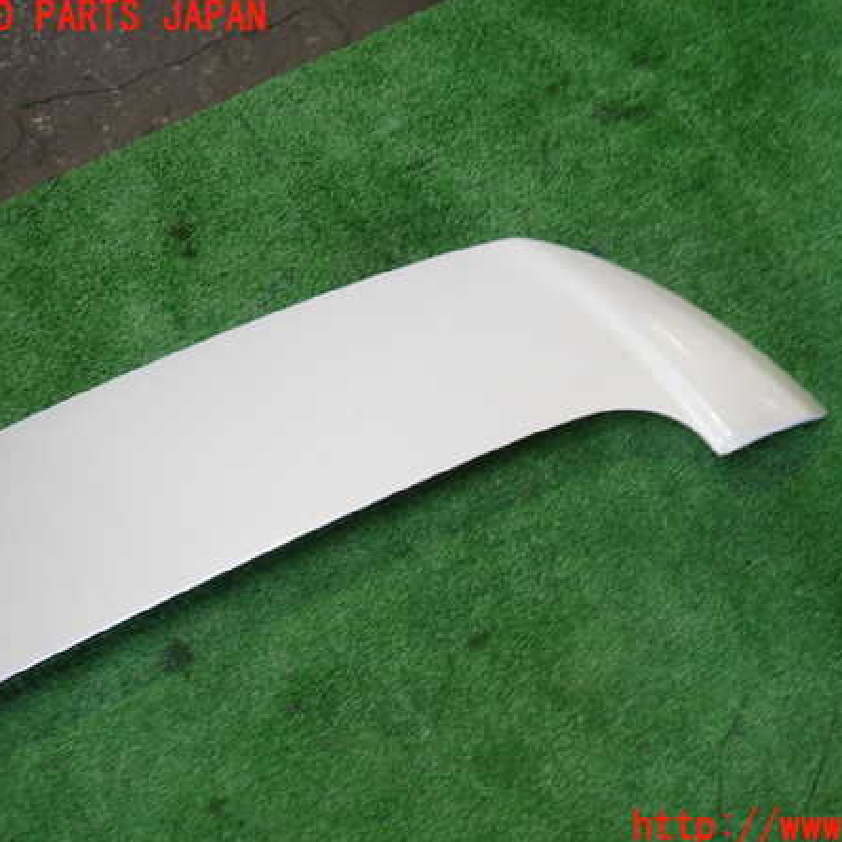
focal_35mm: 30
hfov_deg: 53.8
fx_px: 826
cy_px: 423
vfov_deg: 54.0
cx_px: 491
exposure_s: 1/50
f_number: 2
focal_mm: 4.5
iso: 200
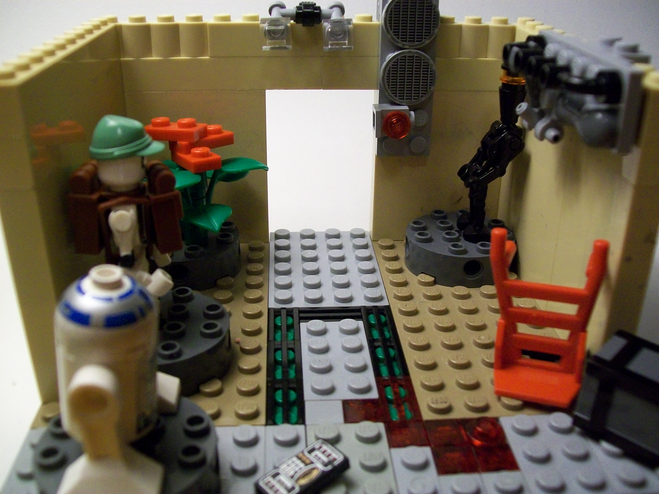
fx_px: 685
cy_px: 247
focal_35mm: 36
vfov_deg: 39.7
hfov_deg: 51.4
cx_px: 330
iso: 160
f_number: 2.7
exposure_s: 1/40
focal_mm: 6
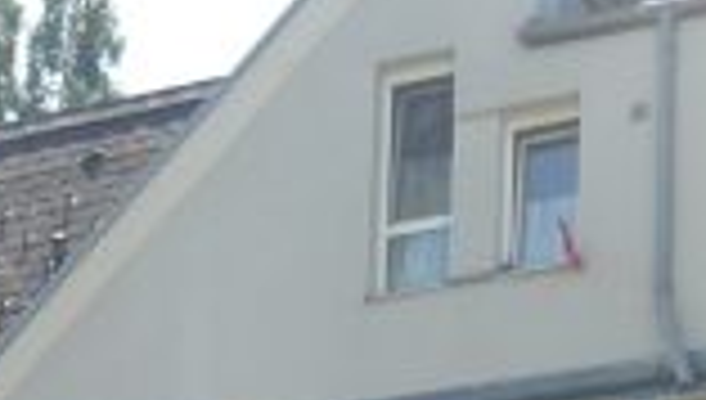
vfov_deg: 7.5
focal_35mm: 155
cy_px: 827
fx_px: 2907
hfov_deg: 13.7
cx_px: 76
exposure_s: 1/640
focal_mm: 5.8
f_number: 2.8
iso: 100
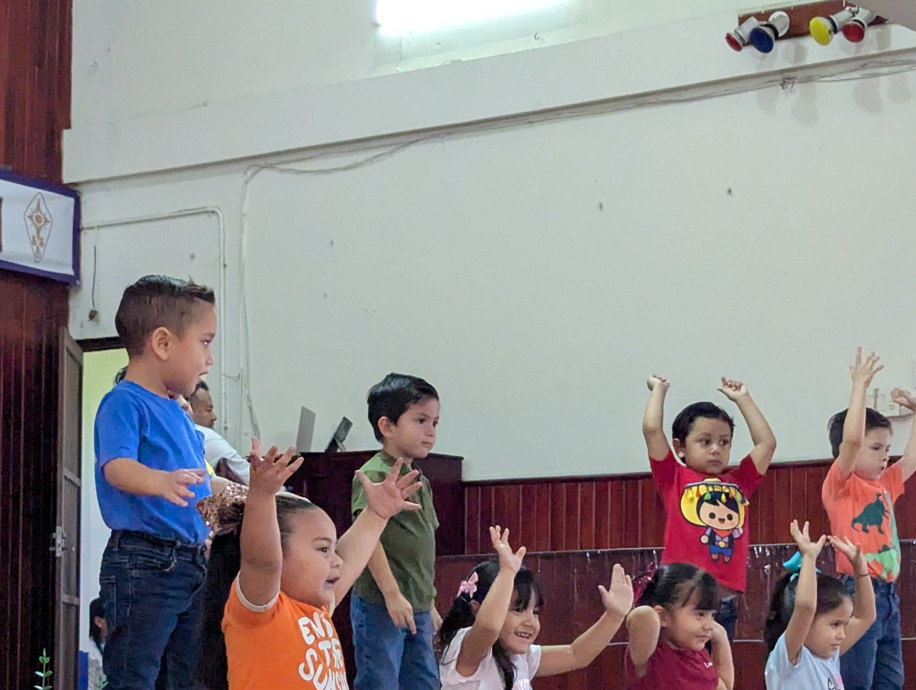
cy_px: 638
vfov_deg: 15.4
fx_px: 2518
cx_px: 402
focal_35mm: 95
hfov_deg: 20.6
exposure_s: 1/520
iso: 1213
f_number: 1.85
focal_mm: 6.81
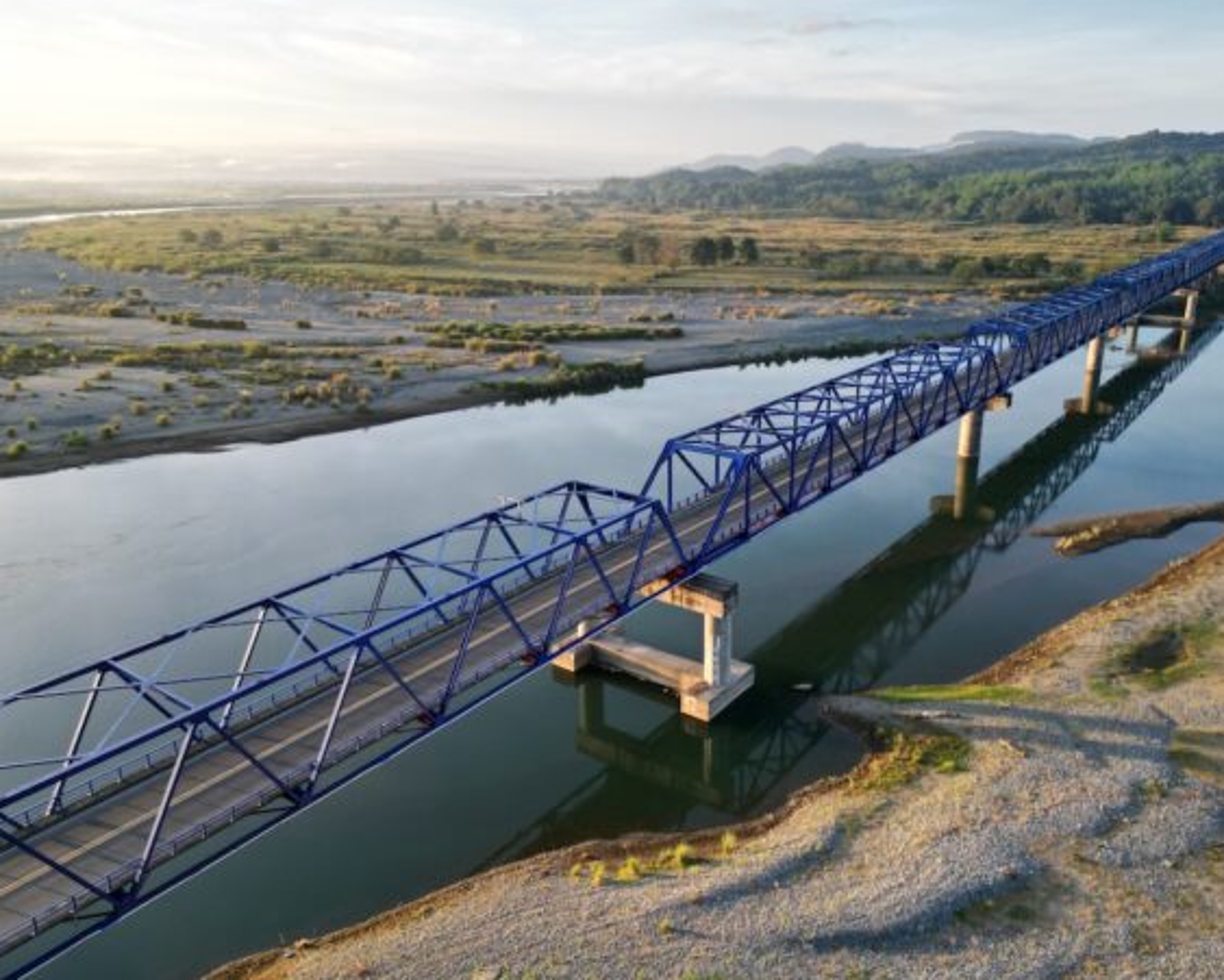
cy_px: 481
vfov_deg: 55.0
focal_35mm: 26
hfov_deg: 65.9
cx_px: 662
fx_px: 942
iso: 120
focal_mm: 6.72
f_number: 1.7
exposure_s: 1/725
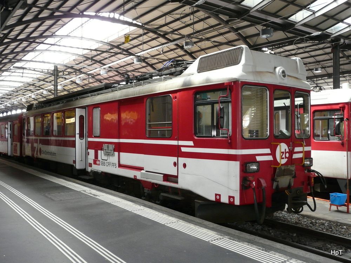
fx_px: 335
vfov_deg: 42.9
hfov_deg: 55.4
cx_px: 176
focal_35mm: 33
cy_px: 132
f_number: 2.8
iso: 200
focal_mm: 5.4
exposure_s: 1/40
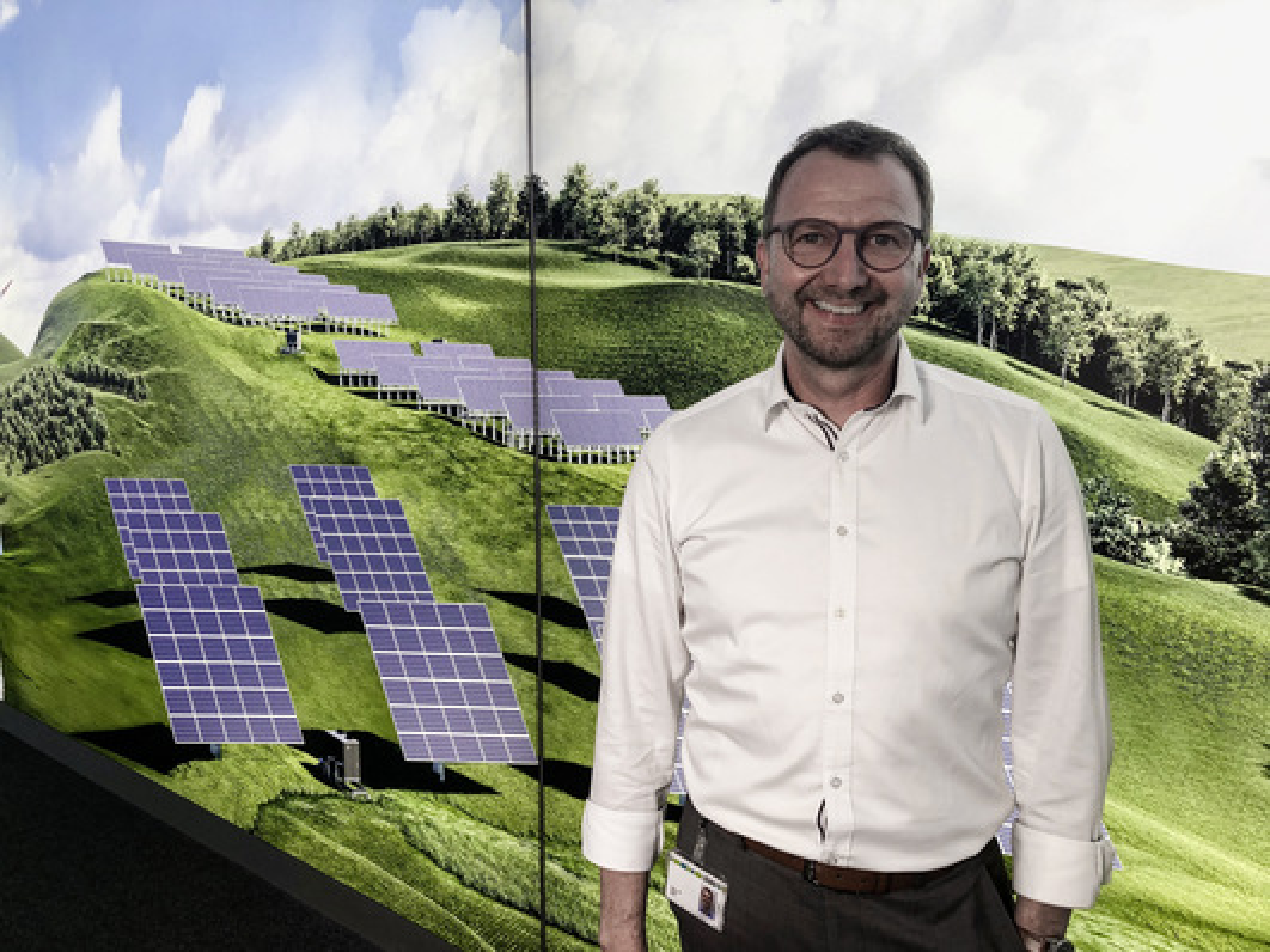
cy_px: 476
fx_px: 1027
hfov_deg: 63.5
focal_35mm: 28
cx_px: 635
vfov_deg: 49.7
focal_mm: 3.99
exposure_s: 1/100
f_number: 1.8
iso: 40
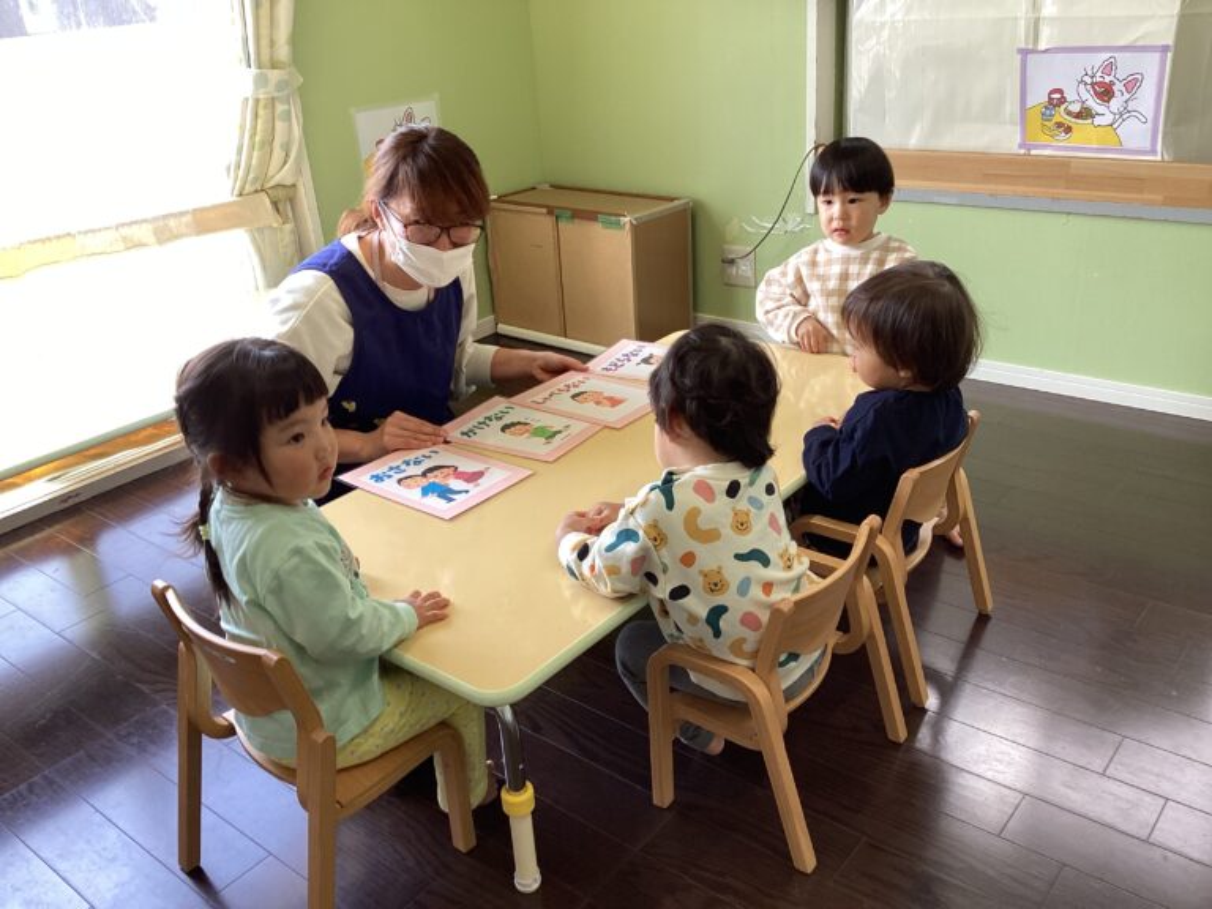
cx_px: 606
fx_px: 1085
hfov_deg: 58.4
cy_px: 454
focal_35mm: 31
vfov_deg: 45.4
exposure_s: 1/60
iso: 50
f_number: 2.4
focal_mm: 3.3
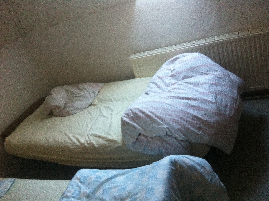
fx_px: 272
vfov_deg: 40.6
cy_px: 100
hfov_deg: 52.7
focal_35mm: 35
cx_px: 134
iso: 250
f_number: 2.8
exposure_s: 1/15
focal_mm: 3.85
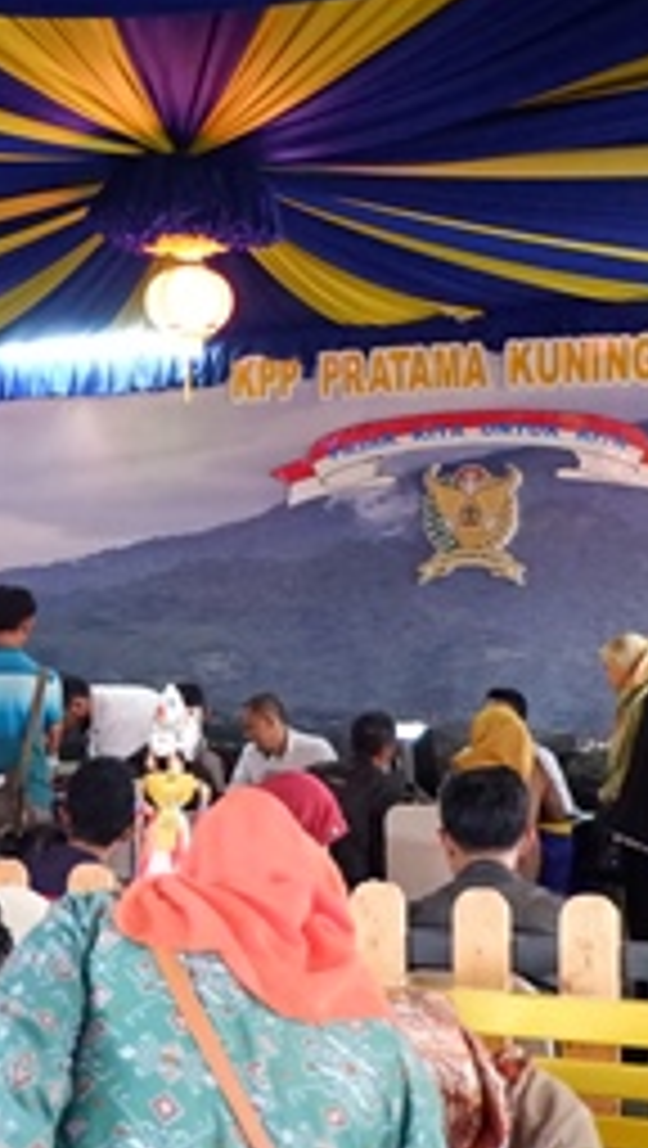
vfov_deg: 33.2
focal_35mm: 63
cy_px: 655
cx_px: 158
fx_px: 1919
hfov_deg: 19.0
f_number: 3.5
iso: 6400
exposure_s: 1/125
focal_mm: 16
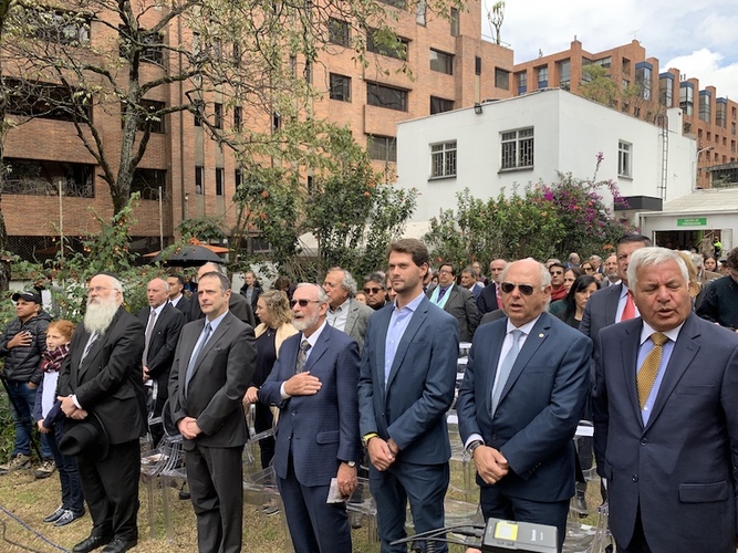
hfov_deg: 67.3
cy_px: 276
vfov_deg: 53.0
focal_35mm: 26
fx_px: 554
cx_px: 369
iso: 25
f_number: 1.8
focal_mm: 4.25
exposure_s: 1/455
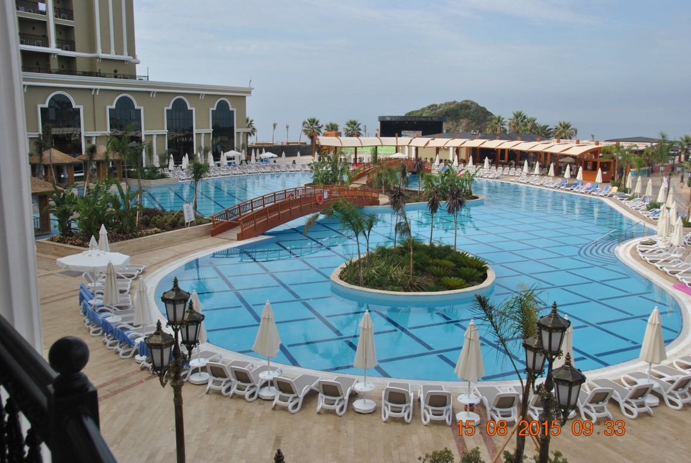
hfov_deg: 57.2
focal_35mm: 33
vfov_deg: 40.1
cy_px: 232
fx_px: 634
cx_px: 346
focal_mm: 22
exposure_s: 1/250
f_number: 8
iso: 100
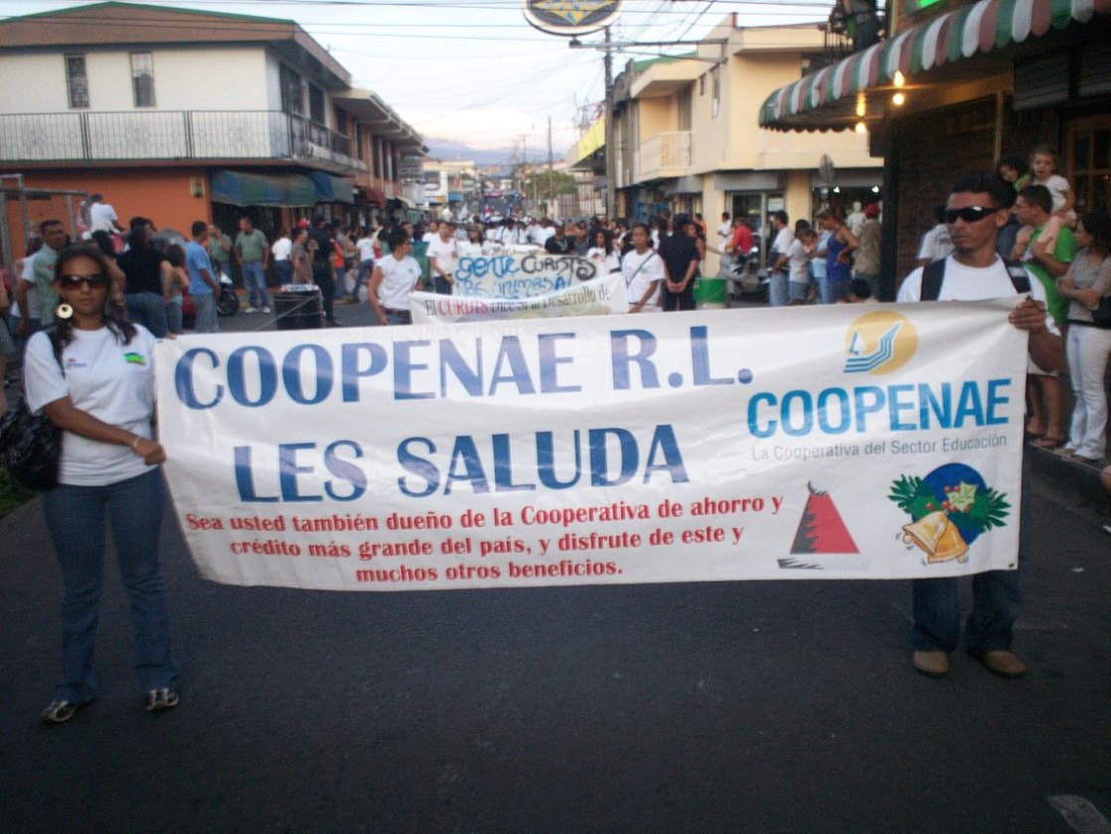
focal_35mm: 36
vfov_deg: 39.7
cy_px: 417
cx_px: 556
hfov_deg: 51.3
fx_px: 1156
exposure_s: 1/24.6
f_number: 4.5
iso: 140
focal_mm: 6
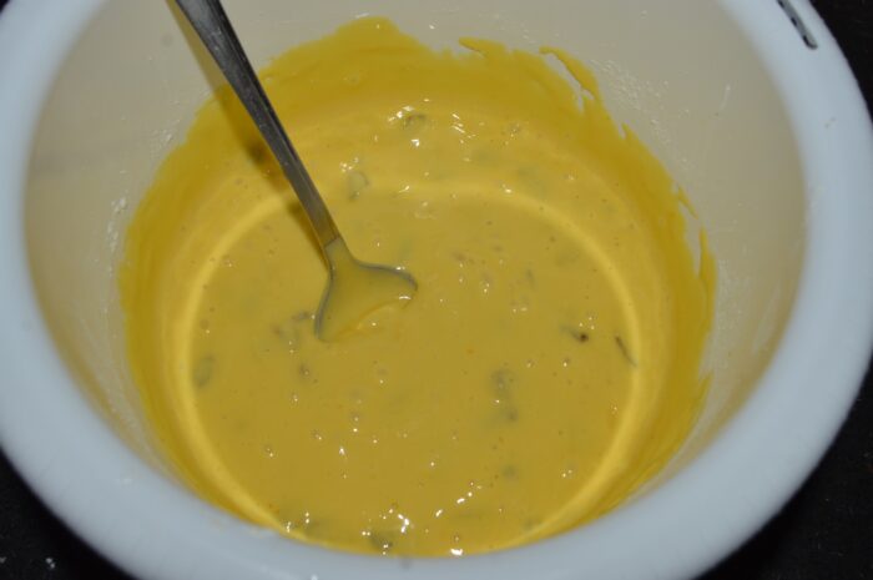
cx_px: 436
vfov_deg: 34.1
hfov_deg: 49.6
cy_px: 290
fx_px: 945
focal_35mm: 39
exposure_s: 1/60
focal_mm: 26
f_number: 8
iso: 100
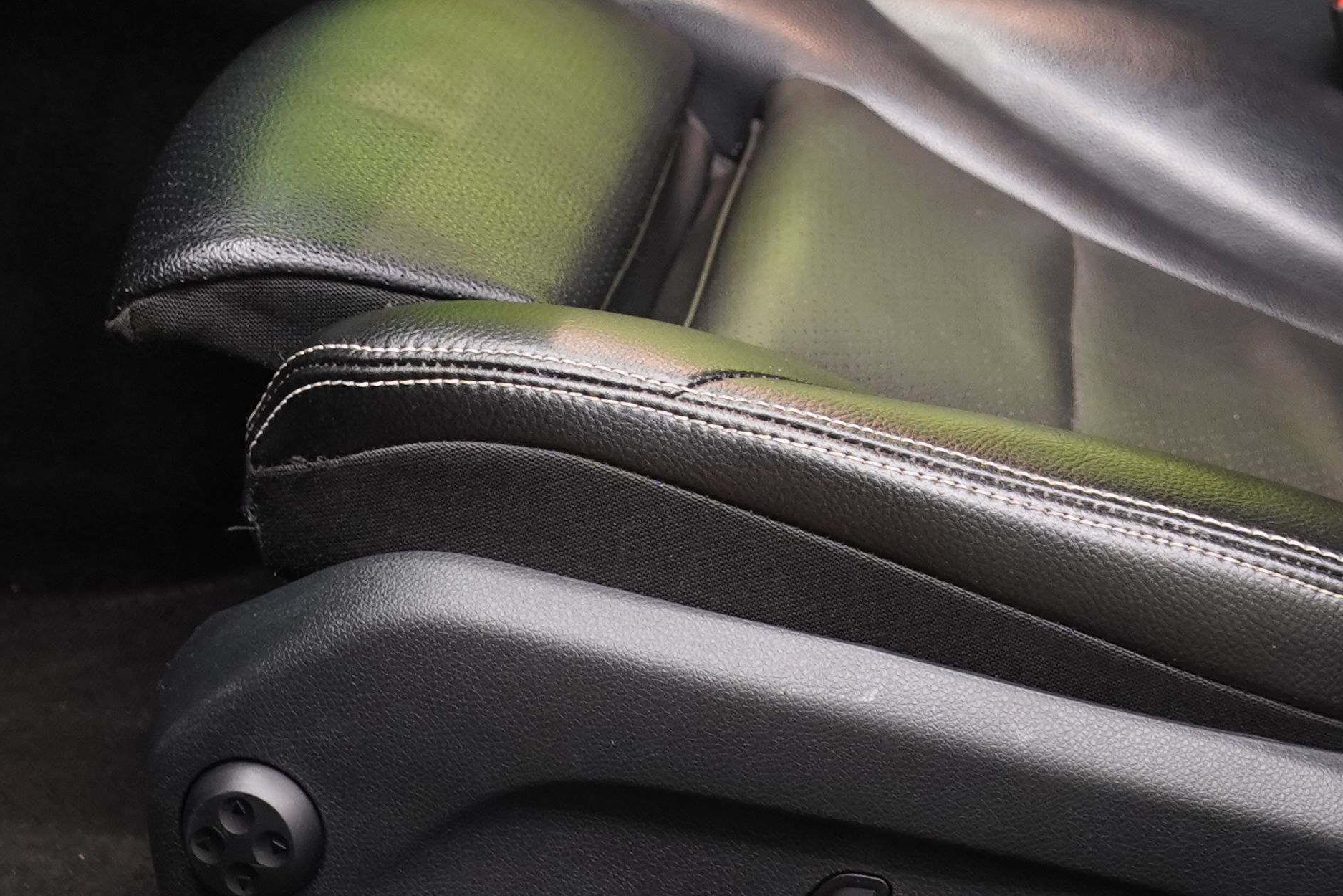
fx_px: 3581
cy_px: -338
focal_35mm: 96
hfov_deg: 21.1
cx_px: 978
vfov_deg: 13.6
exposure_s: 1/20
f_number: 5
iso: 1250
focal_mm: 30
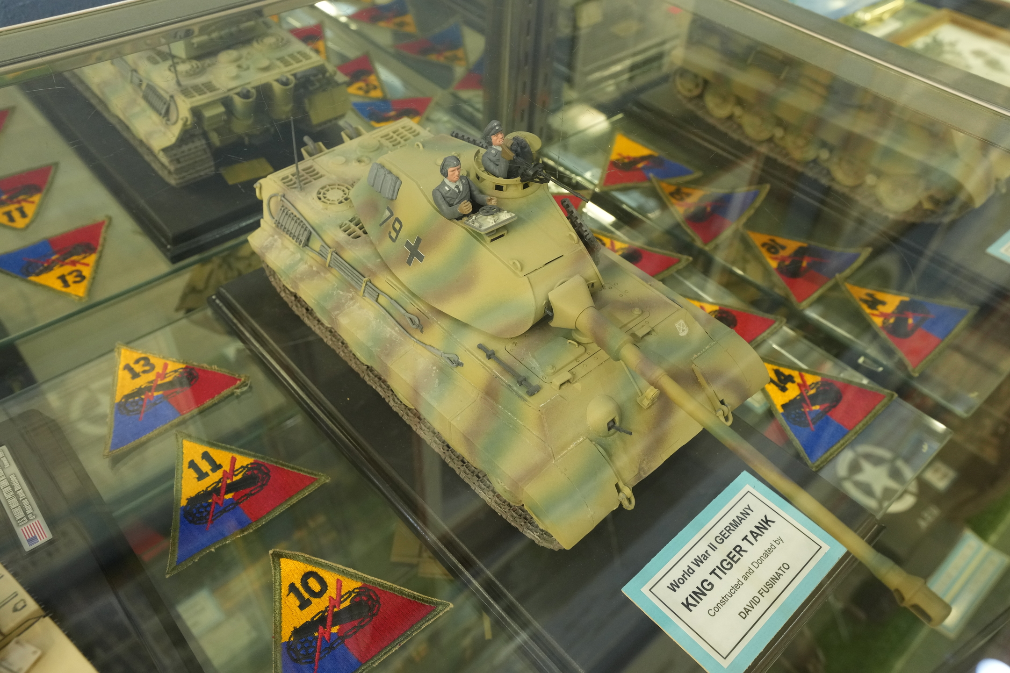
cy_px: 336
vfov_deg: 46.4
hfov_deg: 65.5
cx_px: 505
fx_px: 785
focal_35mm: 28
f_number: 6.3
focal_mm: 28
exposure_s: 1/30
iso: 3200
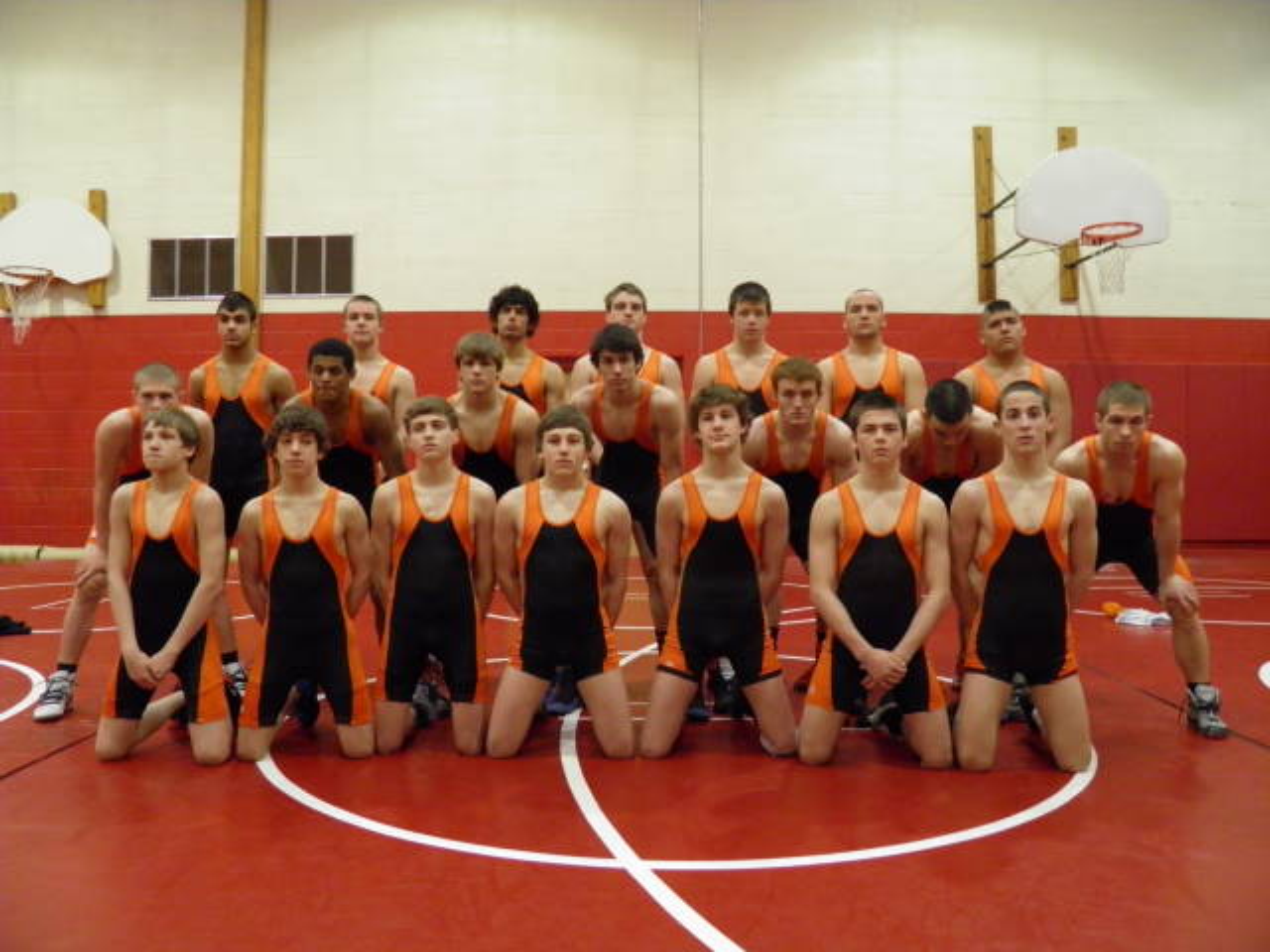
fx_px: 1027
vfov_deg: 49.7
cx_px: 635
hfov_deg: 63.4
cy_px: 476
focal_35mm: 28
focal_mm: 4.9
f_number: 2.8
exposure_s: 1/30
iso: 320
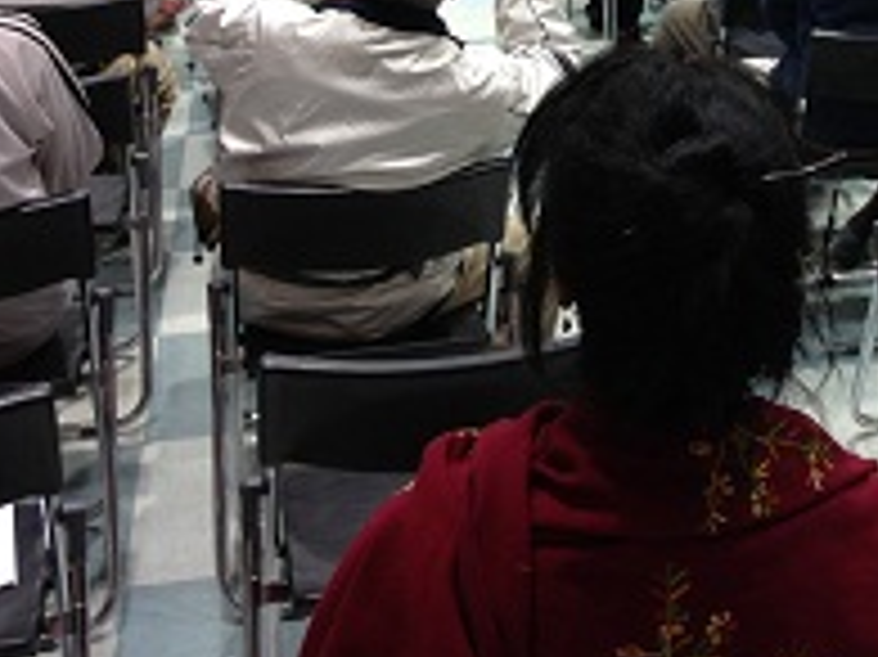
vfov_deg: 17.0
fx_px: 2104
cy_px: -117
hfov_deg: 22.8
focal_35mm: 83
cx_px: 833
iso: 50
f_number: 2.4
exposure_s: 1/20
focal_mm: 4.13
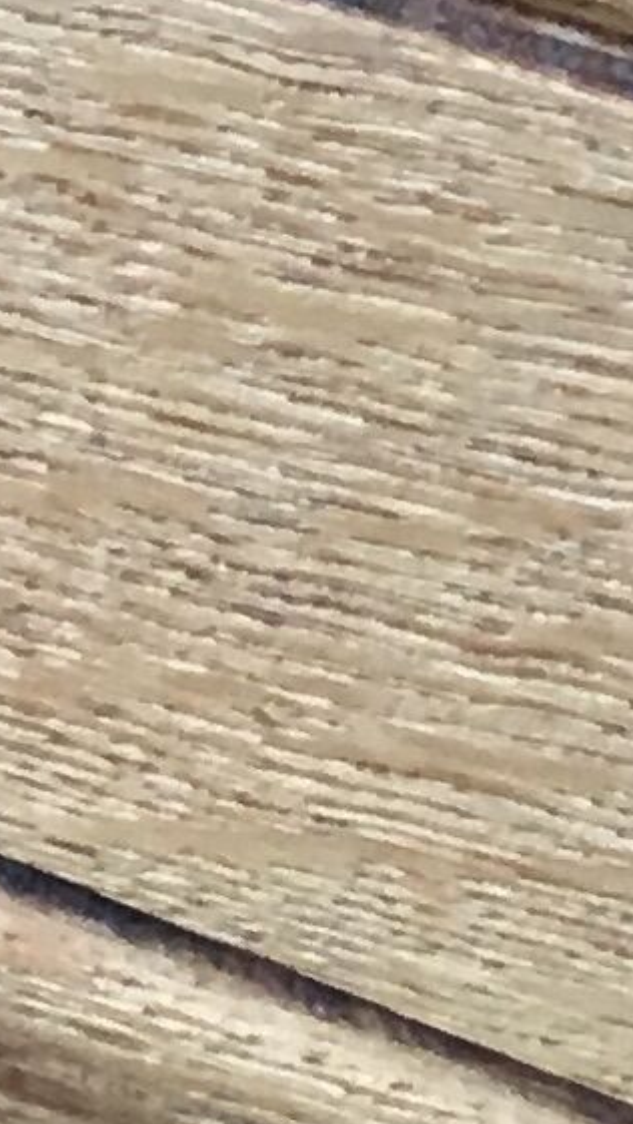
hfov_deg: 4.8
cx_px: -2059
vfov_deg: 9.2
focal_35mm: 227
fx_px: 6766
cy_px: -653
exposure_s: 1/33
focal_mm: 4.15
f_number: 2.2
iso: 100
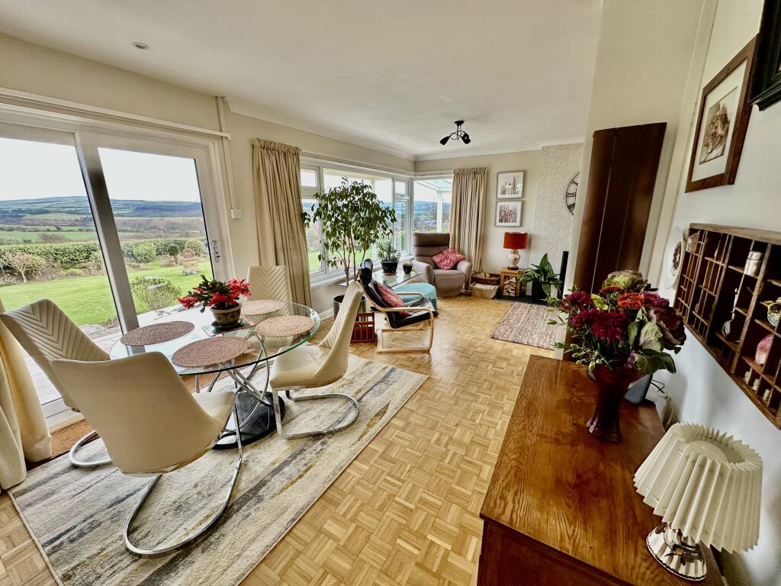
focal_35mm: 14
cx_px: 390
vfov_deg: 85.7
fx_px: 316
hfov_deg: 102.1
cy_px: 293
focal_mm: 2.22
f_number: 2.2
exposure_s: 1/99
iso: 160
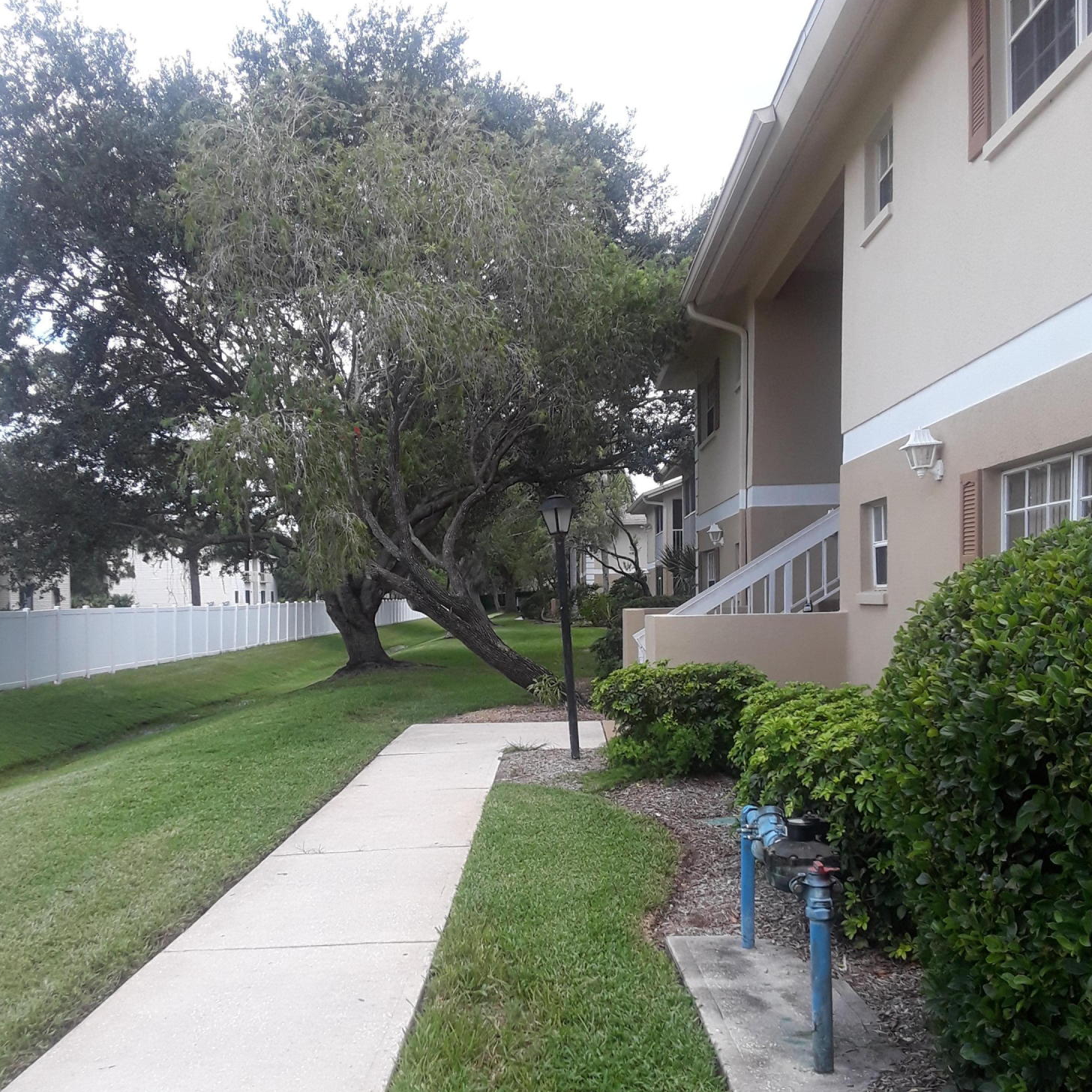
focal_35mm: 34
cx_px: 550
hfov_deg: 48.5
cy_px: 645
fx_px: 1213
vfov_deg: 48.2
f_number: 1.9
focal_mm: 2.9
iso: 40
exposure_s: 1/543
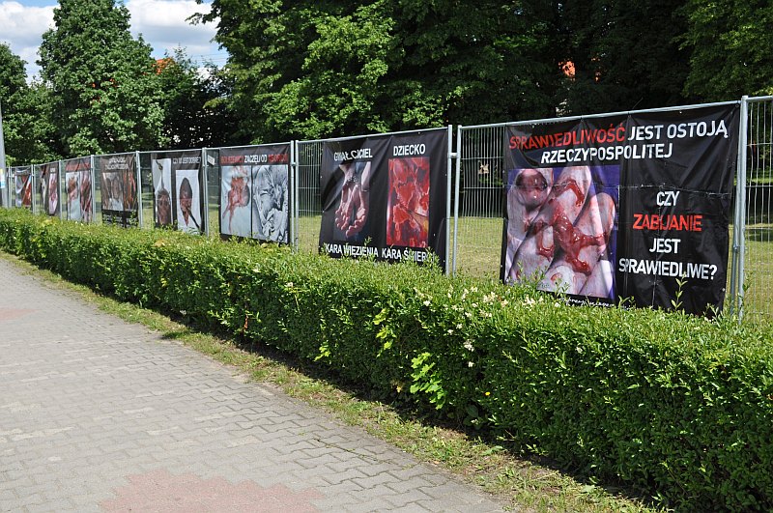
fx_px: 933
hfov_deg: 45.0
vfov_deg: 30.8
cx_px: 386
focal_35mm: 44
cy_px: 256
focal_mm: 29
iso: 200
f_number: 9
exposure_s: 1/320
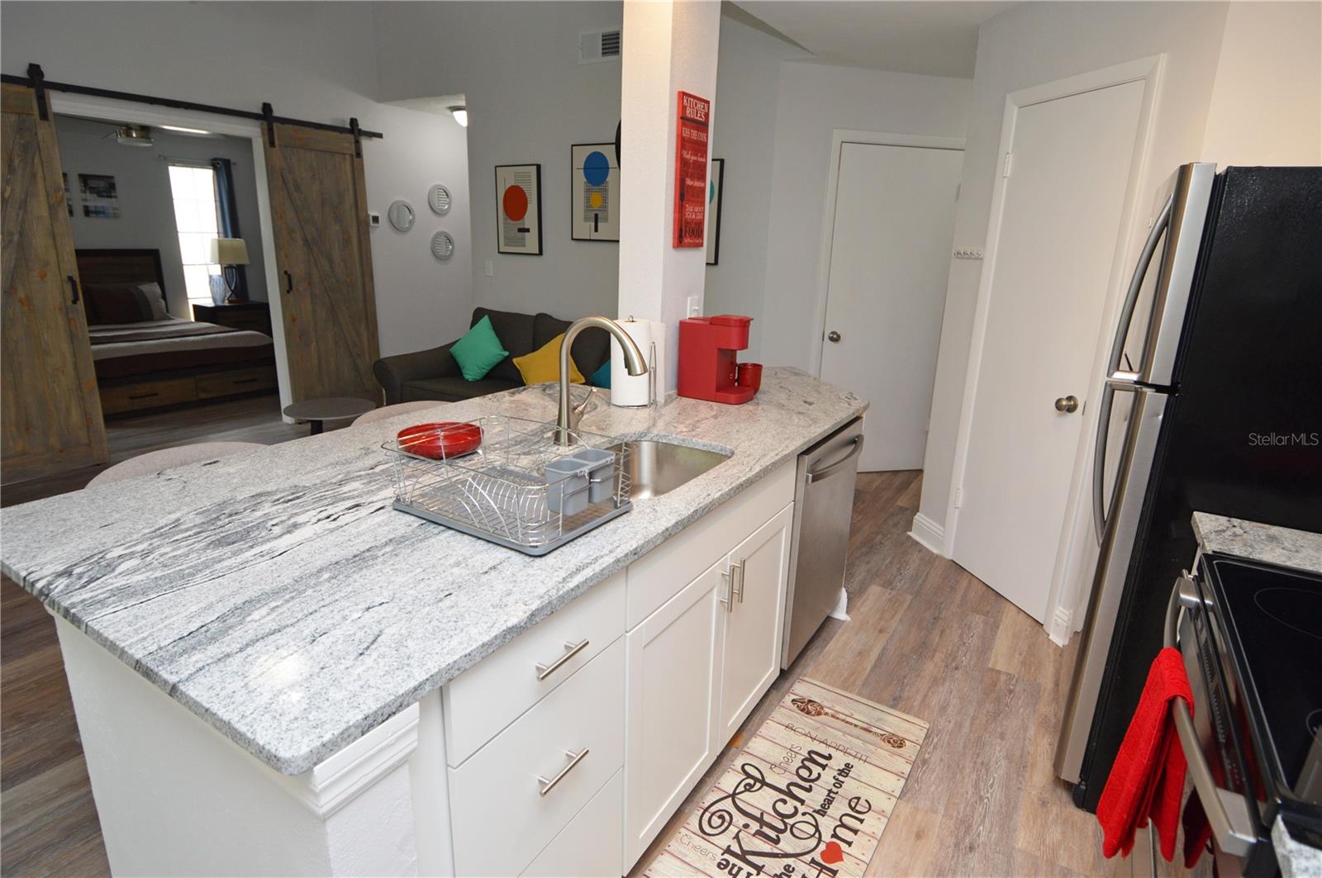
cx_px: 661
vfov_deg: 67.3
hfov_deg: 90.1
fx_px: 660
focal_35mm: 18
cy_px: 439
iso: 400
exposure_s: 1/60
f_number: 4
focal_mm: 12
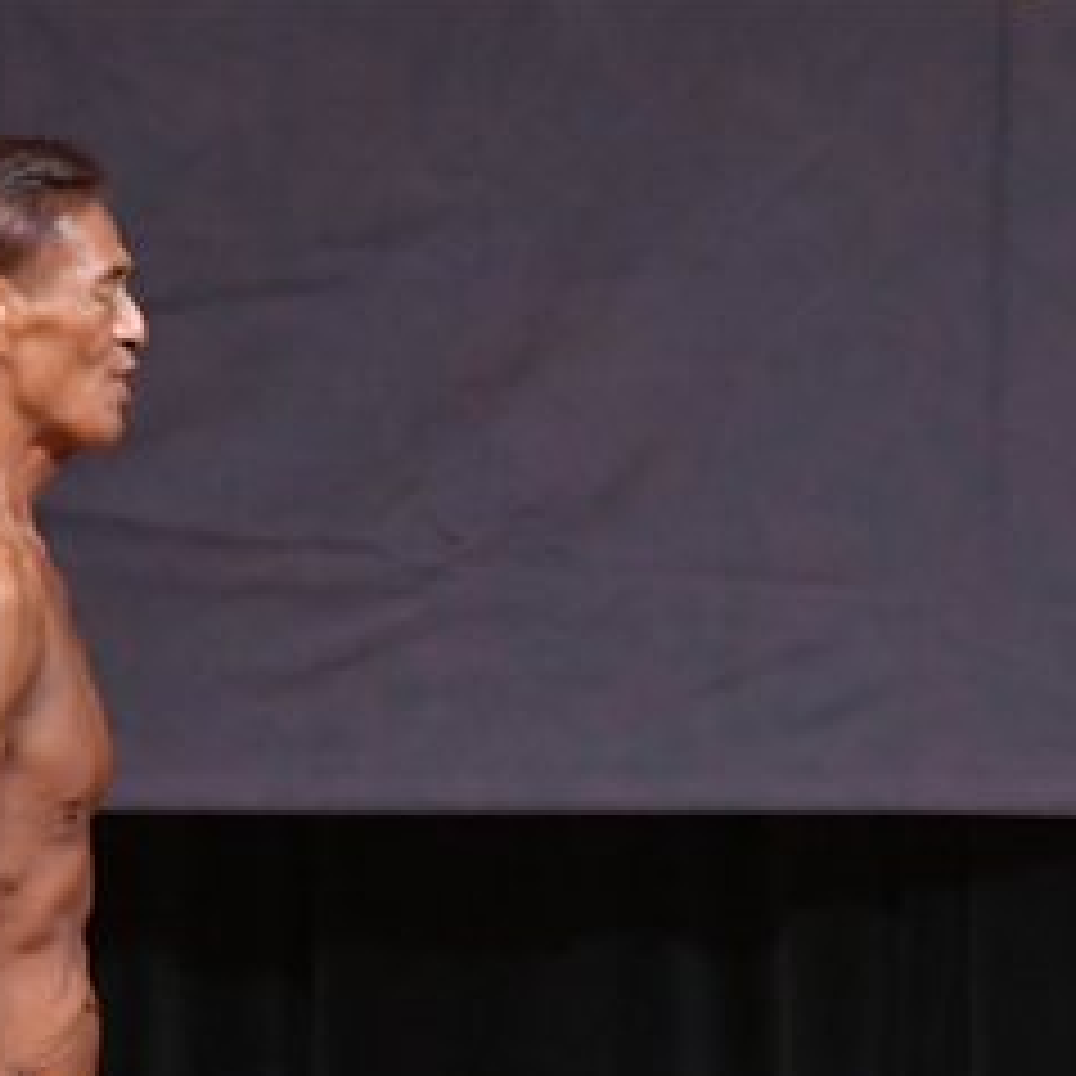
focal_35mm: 784
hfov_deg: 2.2
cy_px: 1153
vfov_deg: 2.2
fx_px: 27571
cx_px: 1533
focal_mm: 190
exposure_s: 1/400
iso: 6400
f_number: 5.6
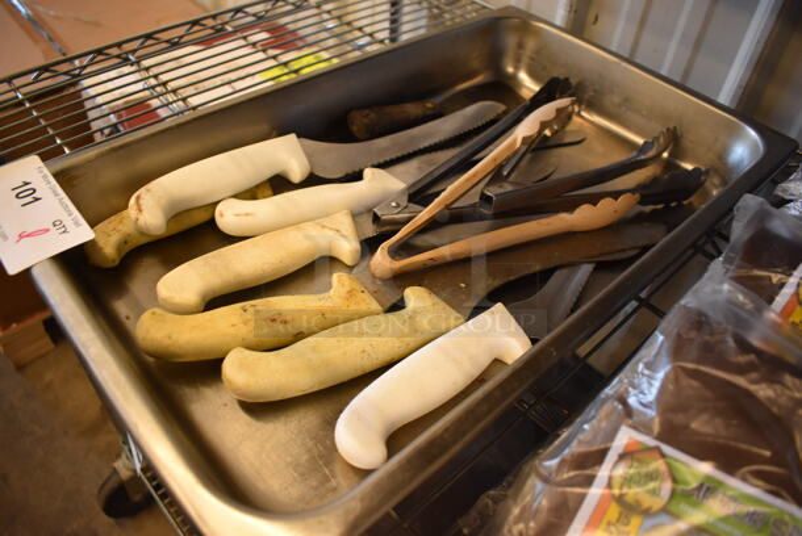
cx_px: 401
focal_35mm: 27
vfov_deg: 48.0
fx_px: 602
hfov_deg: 67.3
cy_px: 268
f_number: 3.5
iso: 1000
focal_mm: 18
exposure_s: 1/125
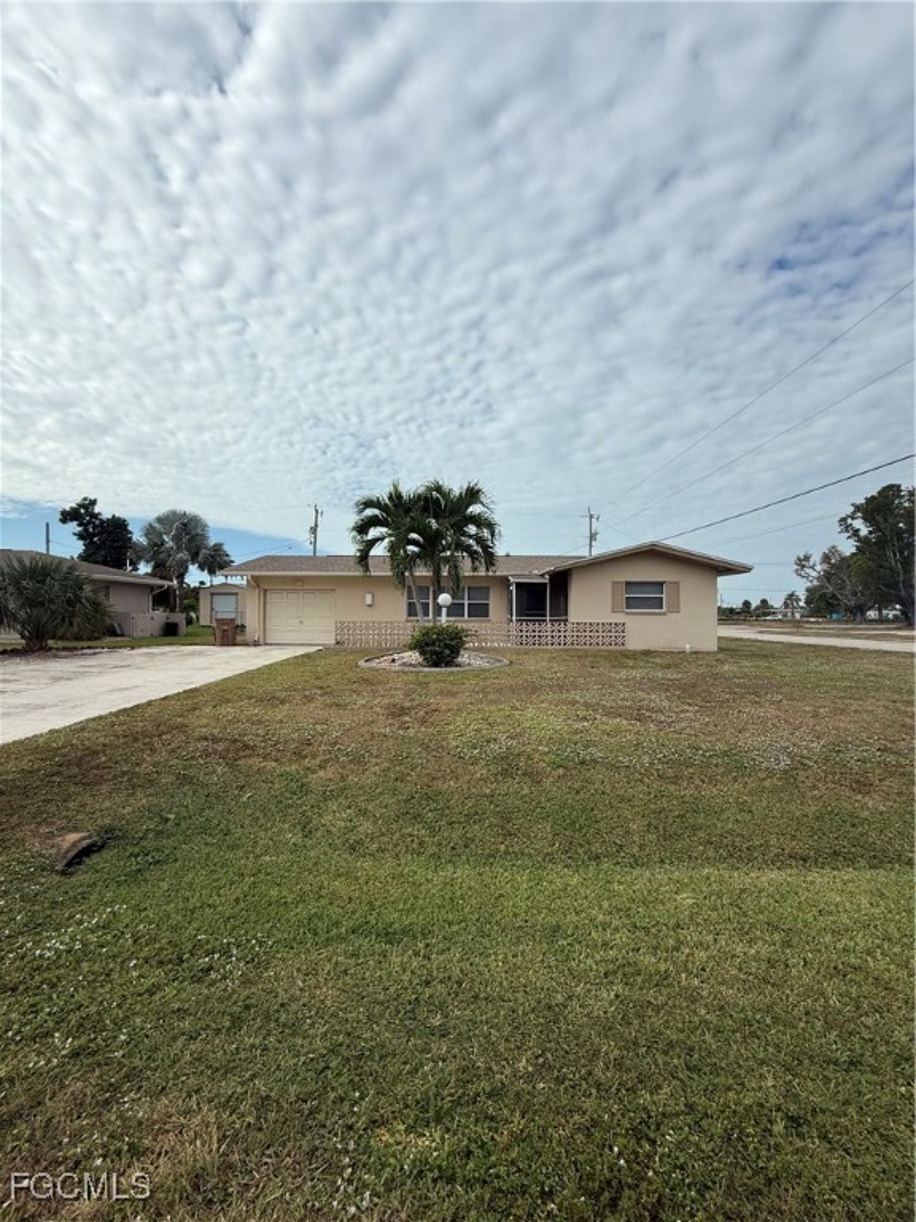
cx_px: 458
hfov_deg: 85.7
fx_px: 494
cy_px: 611
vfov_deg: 102.1
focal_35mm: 14
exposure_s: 1/2165
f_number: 2.2
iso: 50
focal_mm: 2.22
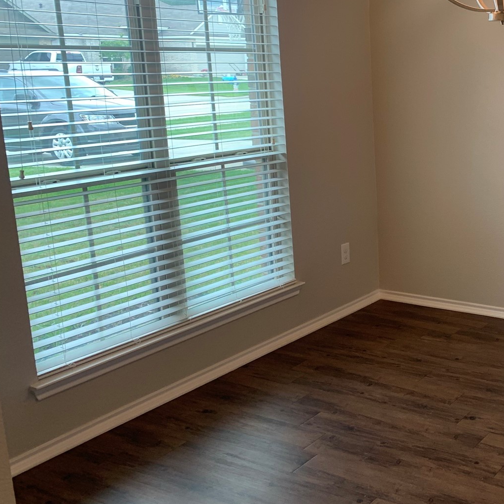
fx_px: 758
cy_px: 234
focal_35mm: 46
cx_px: 483
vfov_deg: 36.8
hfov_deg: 34.1
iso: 50
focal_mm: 4.25
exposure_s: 1/60
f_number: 1.8
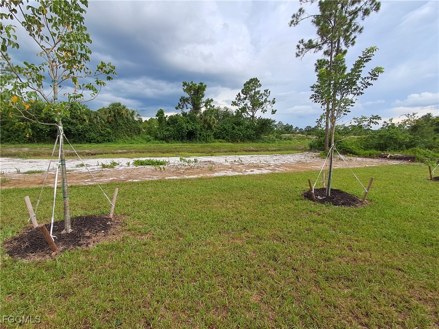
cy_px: 164
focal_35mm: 16
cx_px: 220
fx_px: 203
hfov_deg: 94.5
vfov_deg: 78.1
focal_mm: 1.64
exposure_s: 1/262
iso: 40
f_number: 2.2
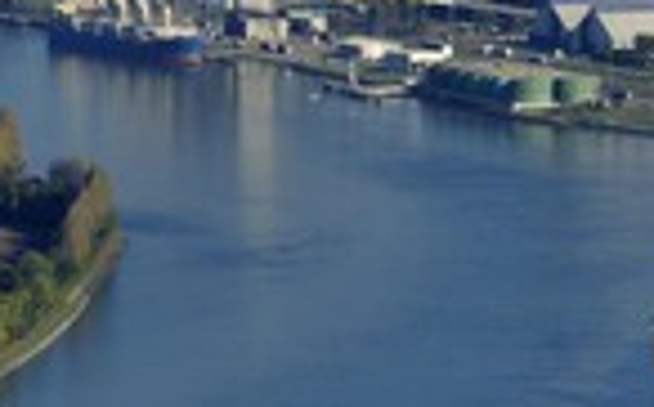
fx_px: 8086
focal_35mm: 454
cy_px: 282
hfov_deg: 4.6
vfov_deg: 2.9
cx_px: 497
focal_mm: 155
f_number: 11
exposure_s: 1/800
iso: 400
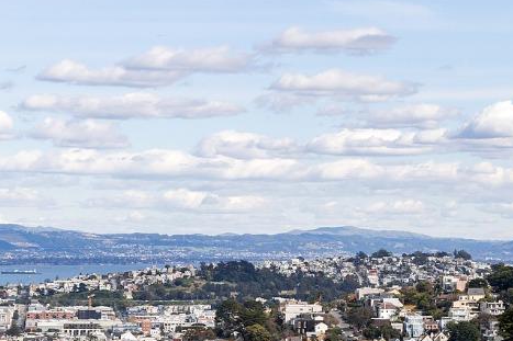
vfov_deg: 9.0
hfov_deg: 13.3
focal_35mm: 152
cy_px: 202
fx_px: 2160
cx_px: 578
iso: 100
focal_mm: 47.2
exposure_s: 1/200
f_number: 9
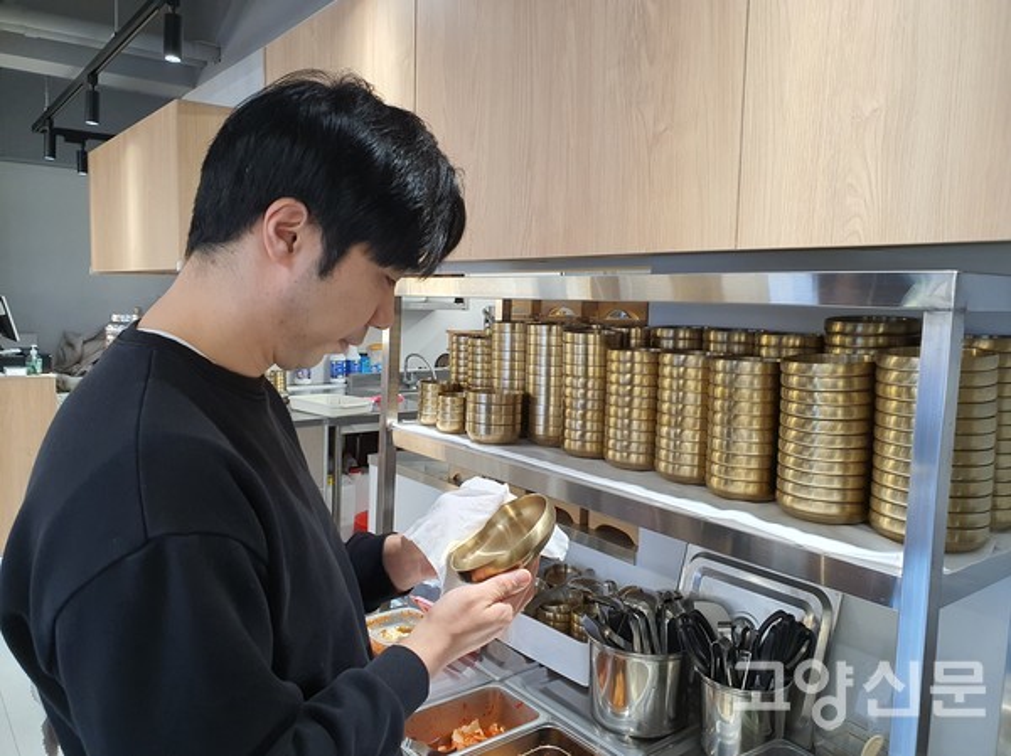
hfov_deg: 67.3
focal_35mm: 26
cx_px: 506
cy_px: 378
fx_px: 759
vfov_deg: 53.0
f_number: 2.4
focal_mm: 4.3
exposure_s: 1/60.2
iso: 200
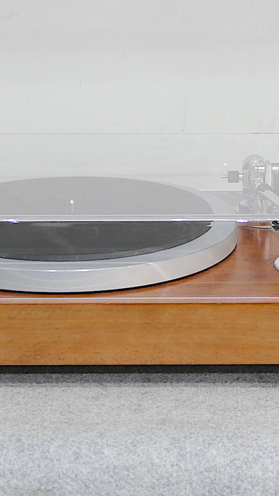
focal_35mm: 73
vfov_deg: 29.0
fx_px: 960
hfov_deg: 16.5
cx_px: 123
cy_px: 247
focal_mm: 9
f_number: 4.1
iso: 200
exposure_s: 1/20
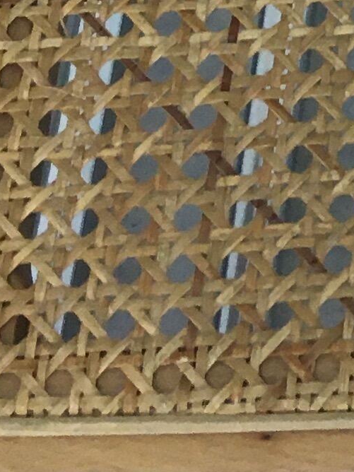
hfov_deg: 8.0
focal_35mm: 175
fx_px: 2386
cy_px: -770
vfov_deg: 9.6
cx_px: 794
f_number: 2.2
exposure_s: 1/33
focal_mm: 4.15
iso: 50
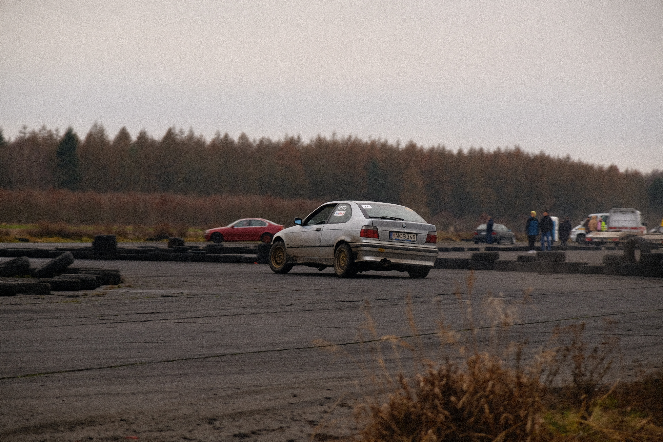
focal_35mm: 120
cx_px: 332
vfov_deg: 11.4
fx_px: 2210
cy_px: 221
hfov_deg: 17.1
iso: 200
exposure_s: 1/125
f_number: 4
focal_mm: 80
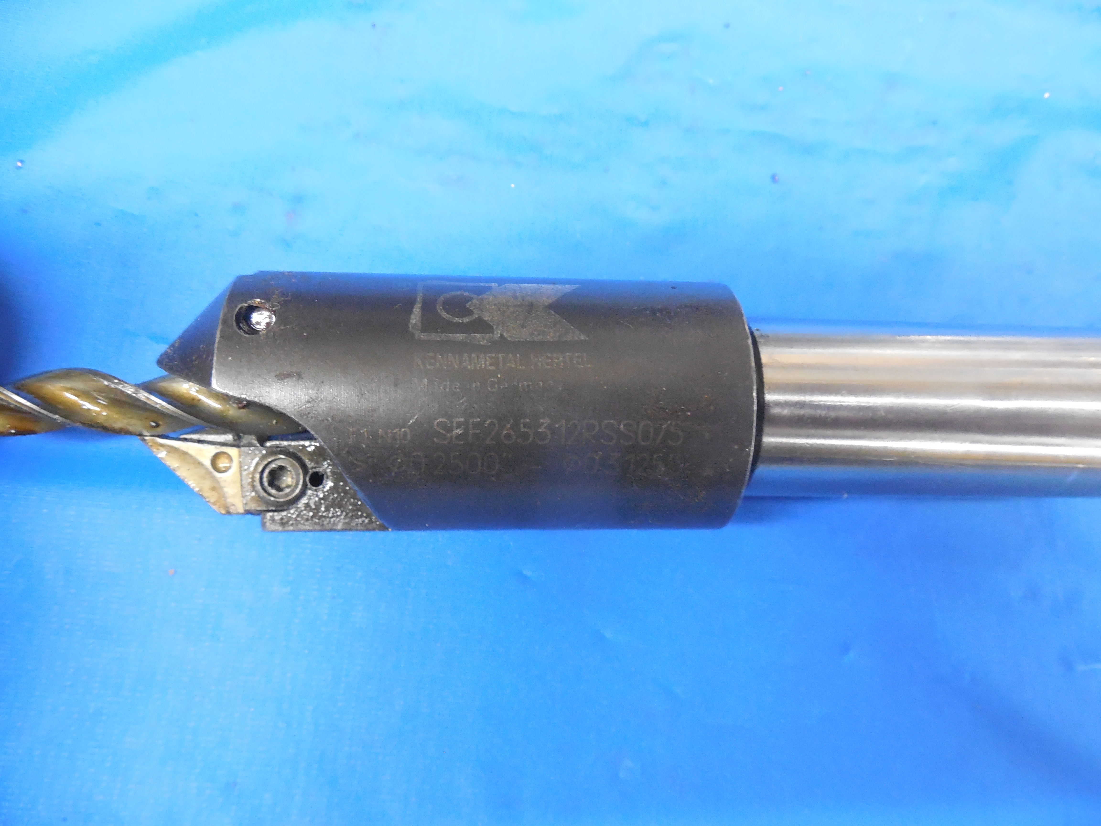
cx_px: 550
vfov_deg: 54.9
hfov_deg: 69.4
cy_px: 413
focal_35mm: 25
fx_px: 795
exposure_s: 1/15
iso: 800
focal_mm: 4.5
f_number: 3.3
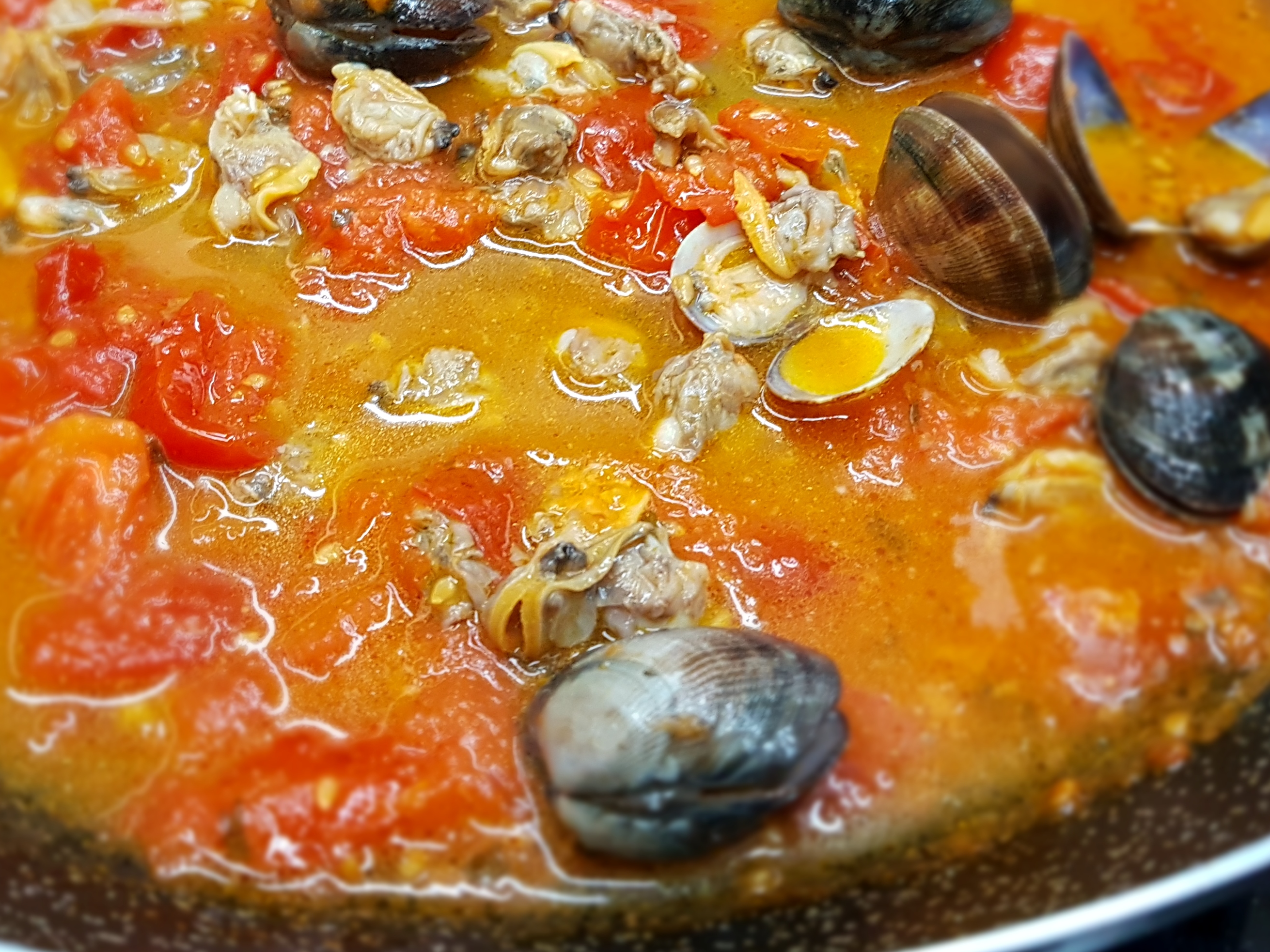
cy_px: 242
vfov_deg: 35.2
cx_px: 542
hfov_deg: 46.7
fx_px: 1468
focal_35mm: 40
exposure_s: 1/33
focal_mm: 4.2
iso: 160
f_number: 1.7
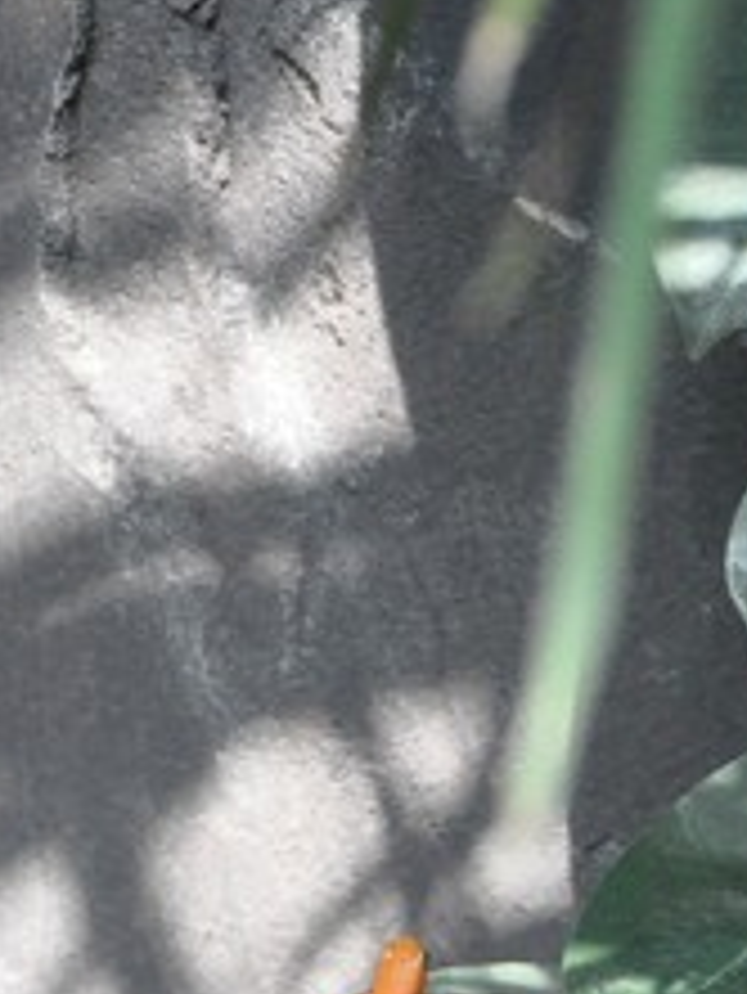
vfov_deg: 6.1
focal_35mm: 323
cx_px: 382
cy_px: 1001
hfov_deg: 4.6
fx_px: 9285
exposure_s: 1/160
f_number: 5.3
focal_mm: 62
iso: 1600
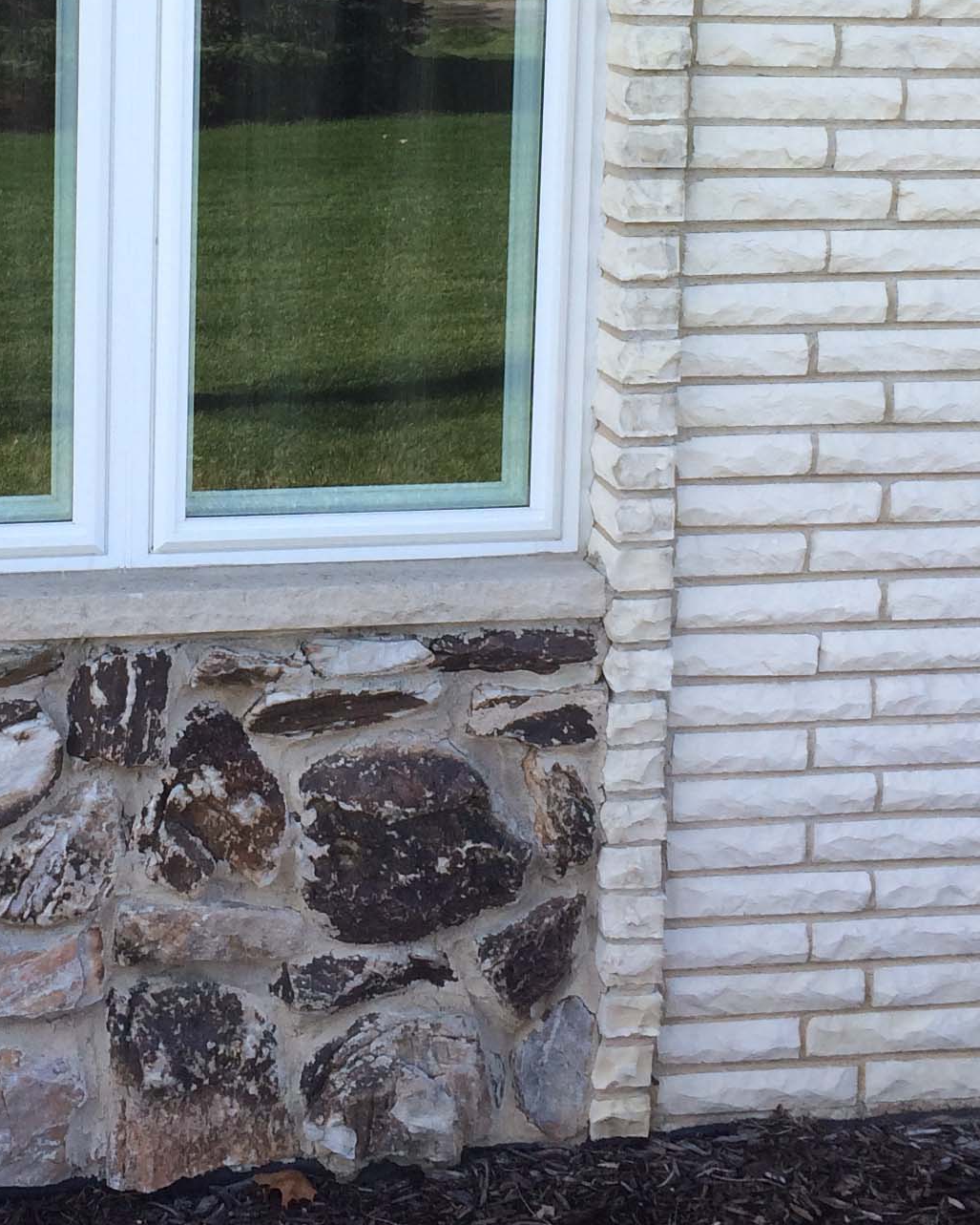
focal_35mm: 72
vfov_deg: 25.6
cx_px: 217
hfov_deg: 21.1
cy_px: 140
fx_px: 2609
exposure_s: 1/387
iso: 32
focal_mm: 4.15
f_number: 2.2
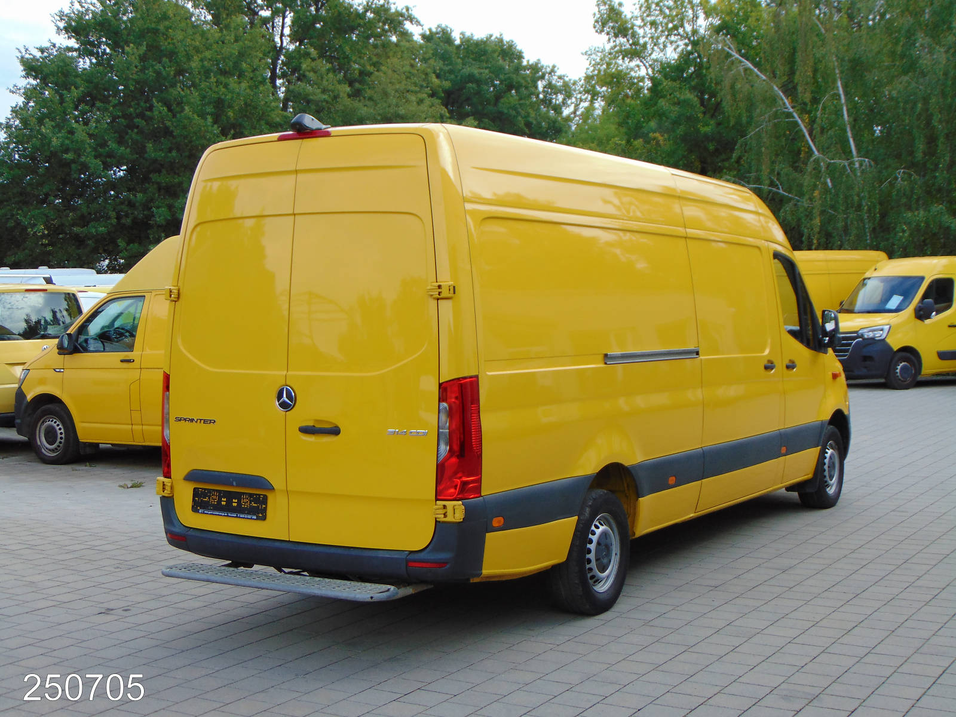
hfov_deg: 38.2
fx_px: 1381
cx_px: 478
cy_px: 358
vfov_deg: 29.1
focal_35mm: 50
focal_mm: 9
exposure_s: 1/200
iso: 80
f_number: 3.5
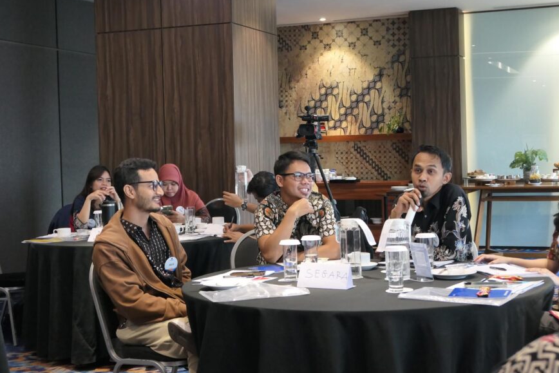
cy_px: 161
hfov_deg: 33.9
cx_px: 309
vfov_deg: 23.0
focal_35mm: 59
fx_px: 916
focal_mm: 18.3
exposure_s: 1/100
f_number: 2.8
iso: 1250
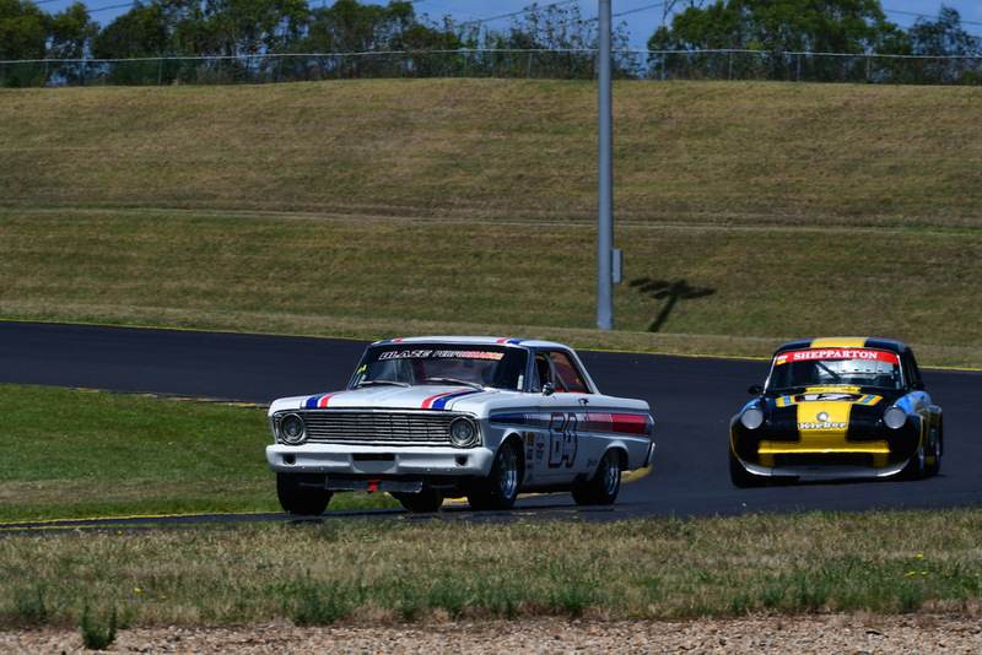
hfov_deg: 6.9
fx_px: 8186
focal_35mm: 300
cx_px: 491
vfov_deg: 4.6
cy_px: 328
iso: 250
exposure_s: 1/640
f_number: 14
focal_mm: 200
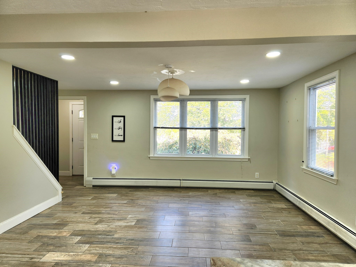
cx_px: 178
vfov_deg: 58.9
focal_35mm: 23
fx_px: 237
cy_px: 134
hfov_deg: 73.9
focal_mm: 5.4
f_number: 1.8
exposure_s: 1/120
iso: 80
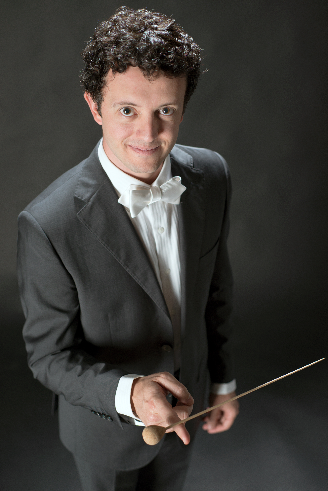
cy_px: 246
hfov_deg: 27.0
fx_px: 683
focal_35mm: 50
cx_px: 164
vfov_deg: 39.6
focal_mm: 50
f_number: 2.8
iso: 200
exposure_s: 1/125
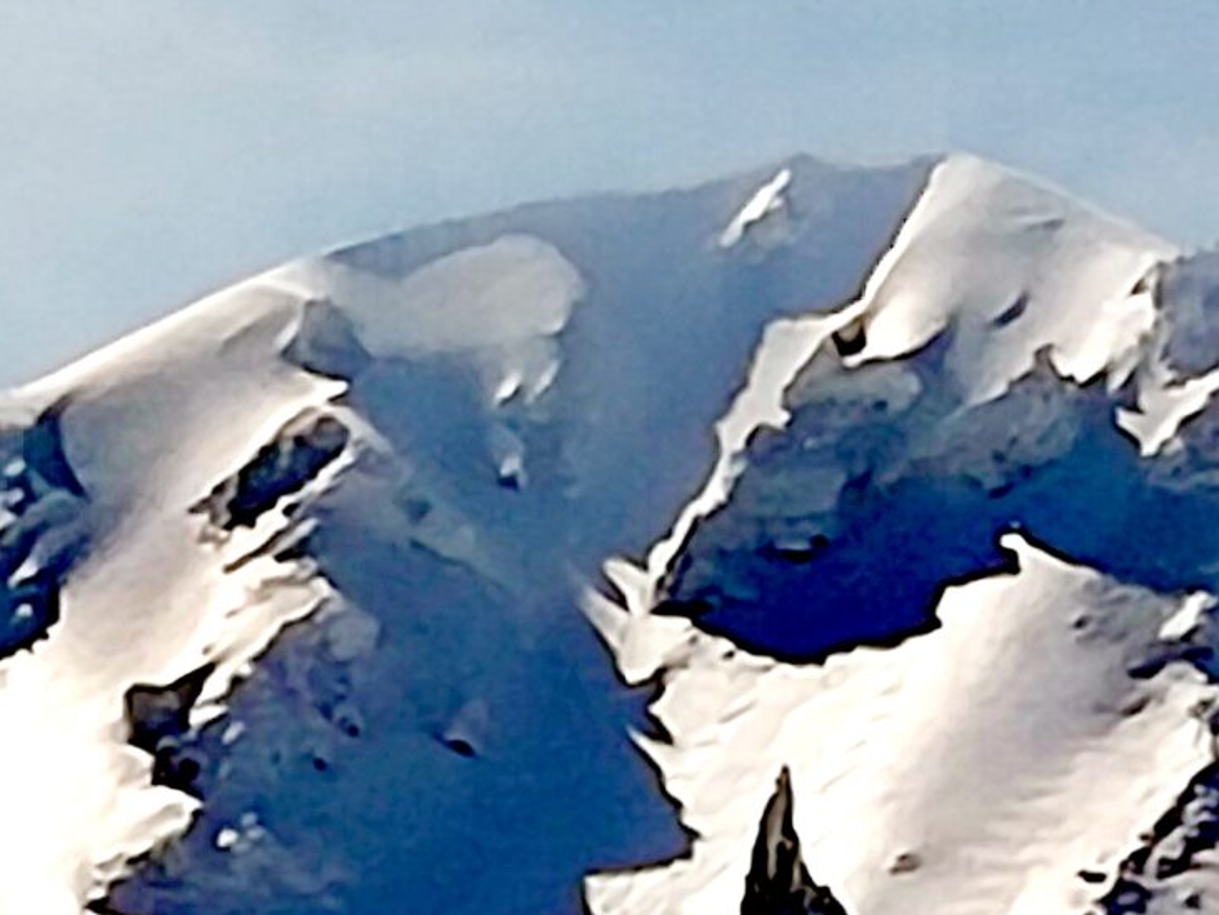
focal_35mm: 364
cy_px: 1507
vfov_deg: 4.1
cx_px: 685
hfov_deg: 5.4
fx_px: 12825
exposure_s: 1/4651
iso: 50
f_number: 2.2
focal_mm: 3.46
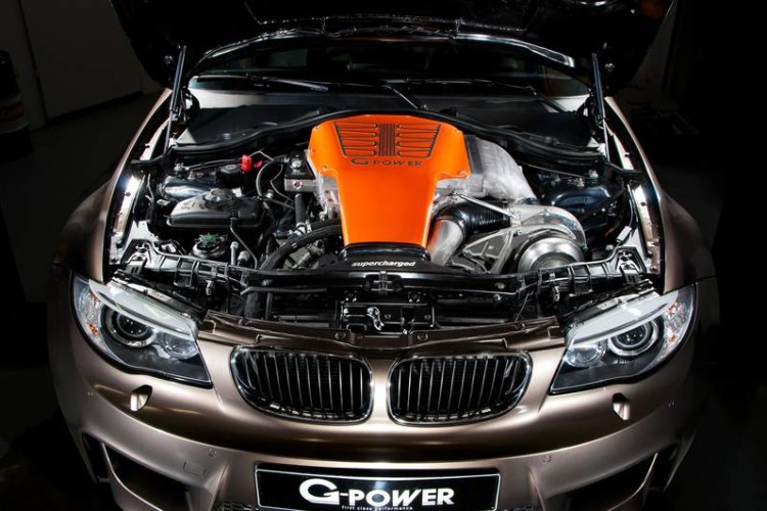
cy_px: 256
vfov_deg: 40.0
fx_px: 703
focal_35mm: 33
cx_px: 384
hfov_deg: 57.2
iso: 320
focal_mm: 22
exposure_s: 1/30
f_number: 11
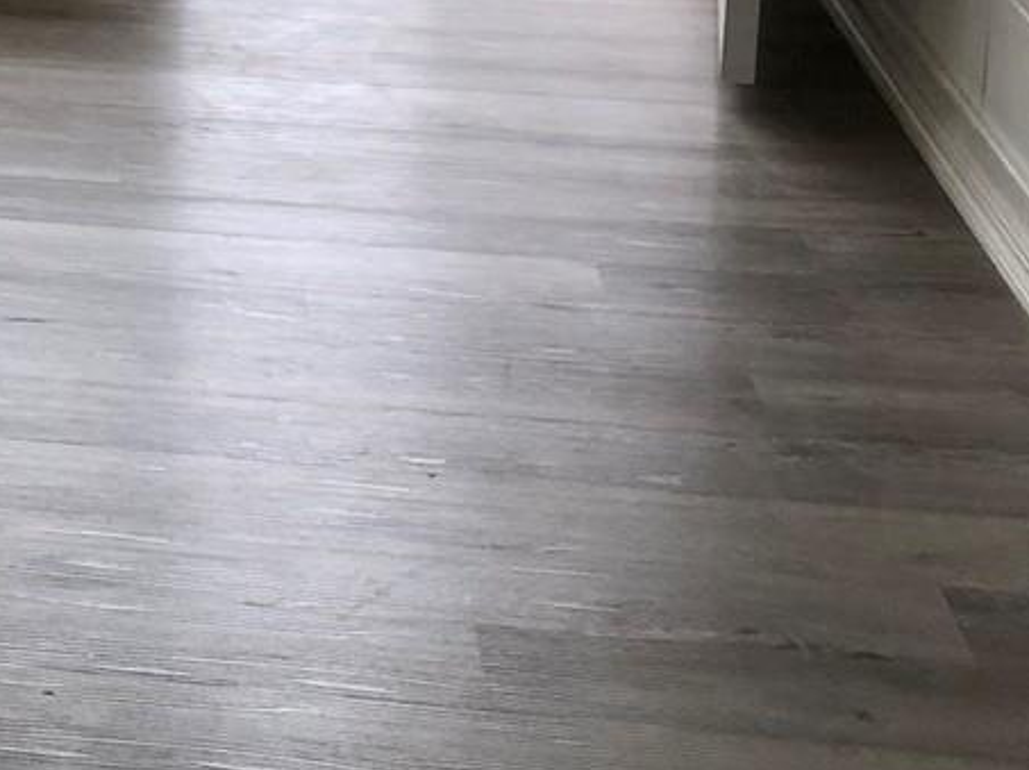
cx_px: -373
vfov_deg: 14.0
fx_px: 2941
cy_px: -366
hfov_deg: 18.3
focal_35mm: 99
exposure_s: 1/30
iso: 25
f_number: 1.8
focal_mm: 3.99
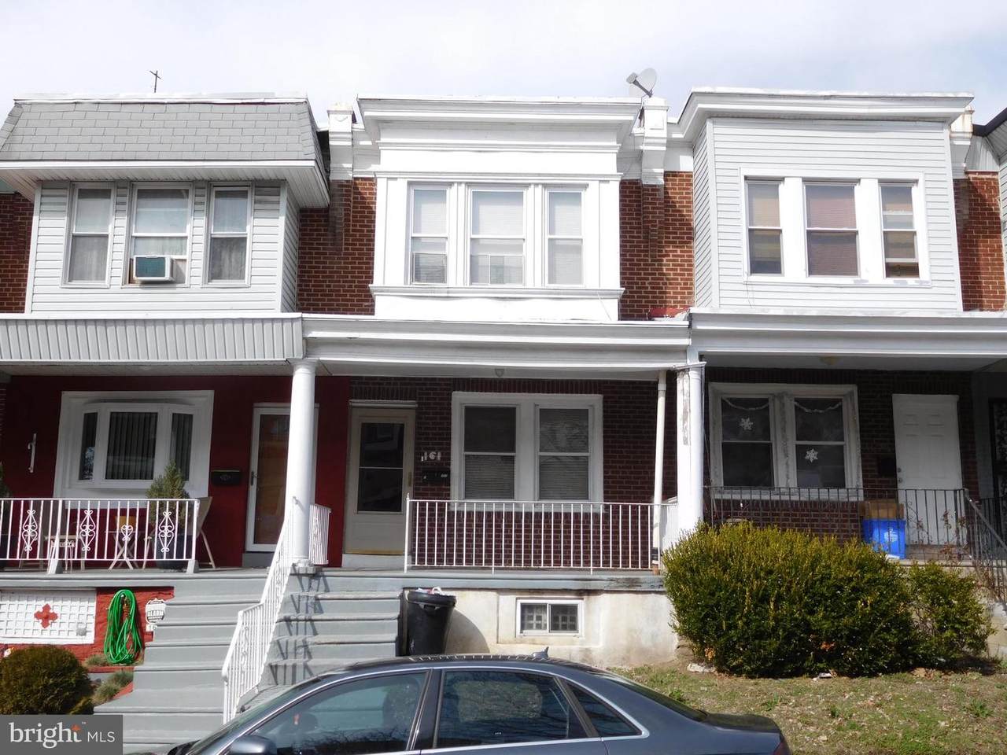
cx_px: 504
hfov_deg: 52.6
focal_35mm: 35
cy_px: 378
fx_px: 1018
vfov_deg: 40.7
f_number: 3.8
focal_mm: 6.2
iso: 125
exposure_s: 1/1000
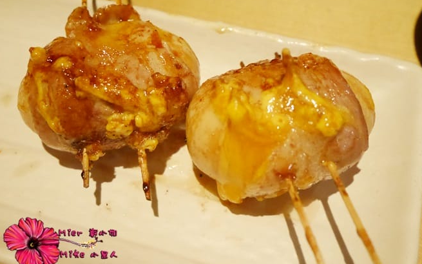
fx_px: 471
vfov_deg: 31.2
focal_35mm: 41
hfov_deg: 48.2
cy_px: 110
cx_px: 213
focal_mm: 19
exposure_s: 1/40
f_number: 4.3
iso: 6400
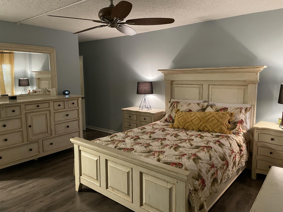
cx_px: 142
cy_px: 106
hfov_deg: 67.3
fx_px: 213
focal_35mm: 26
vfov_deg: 53.1
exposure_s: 1/30
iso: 640
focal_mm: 4.2
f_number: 1.6
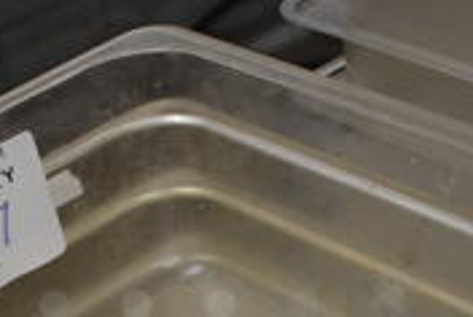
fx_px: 1369
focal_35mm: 104
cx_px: 220
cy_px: 414
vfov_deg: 12.8
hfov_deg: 19.6
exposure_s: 1/125
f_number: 3.5
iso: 1000
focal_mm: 20
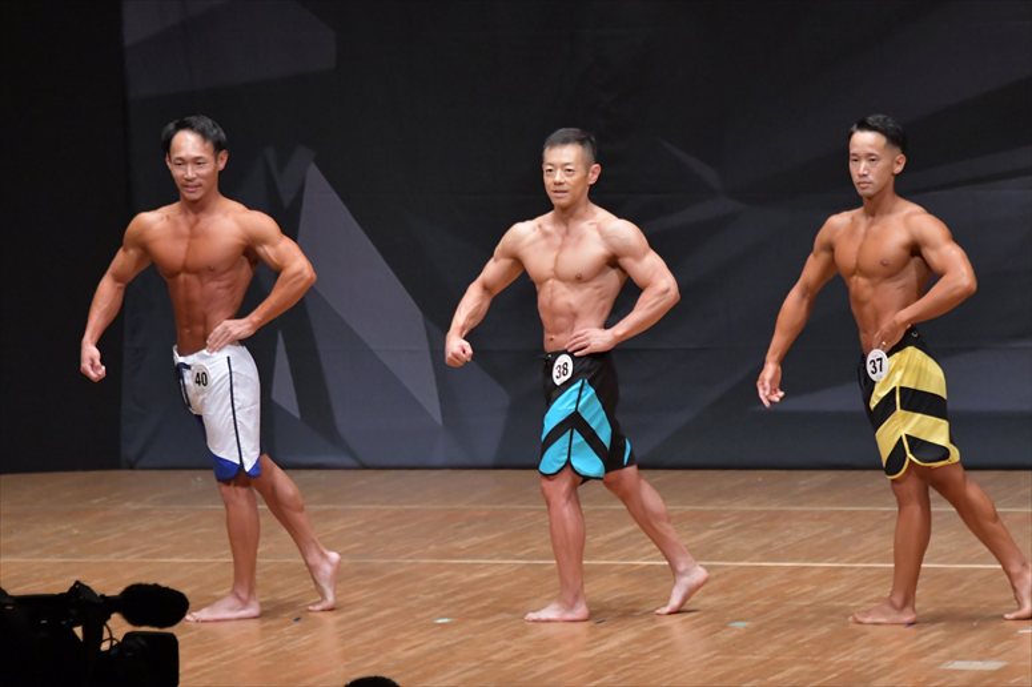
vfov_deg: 5.1
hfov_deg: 7.6
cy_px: 344
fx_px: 7736
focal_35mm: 270
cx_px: 516
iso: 6400
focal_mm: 180
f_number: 5.6
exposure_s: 1/400
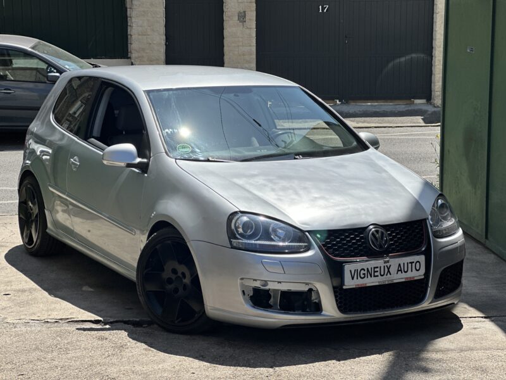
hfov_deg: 25.3
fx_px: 1126
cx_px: 253
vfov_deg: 19.1
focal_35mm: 77
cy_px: 190
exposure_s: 1/1193
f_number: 2.8
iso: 32
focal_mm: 9
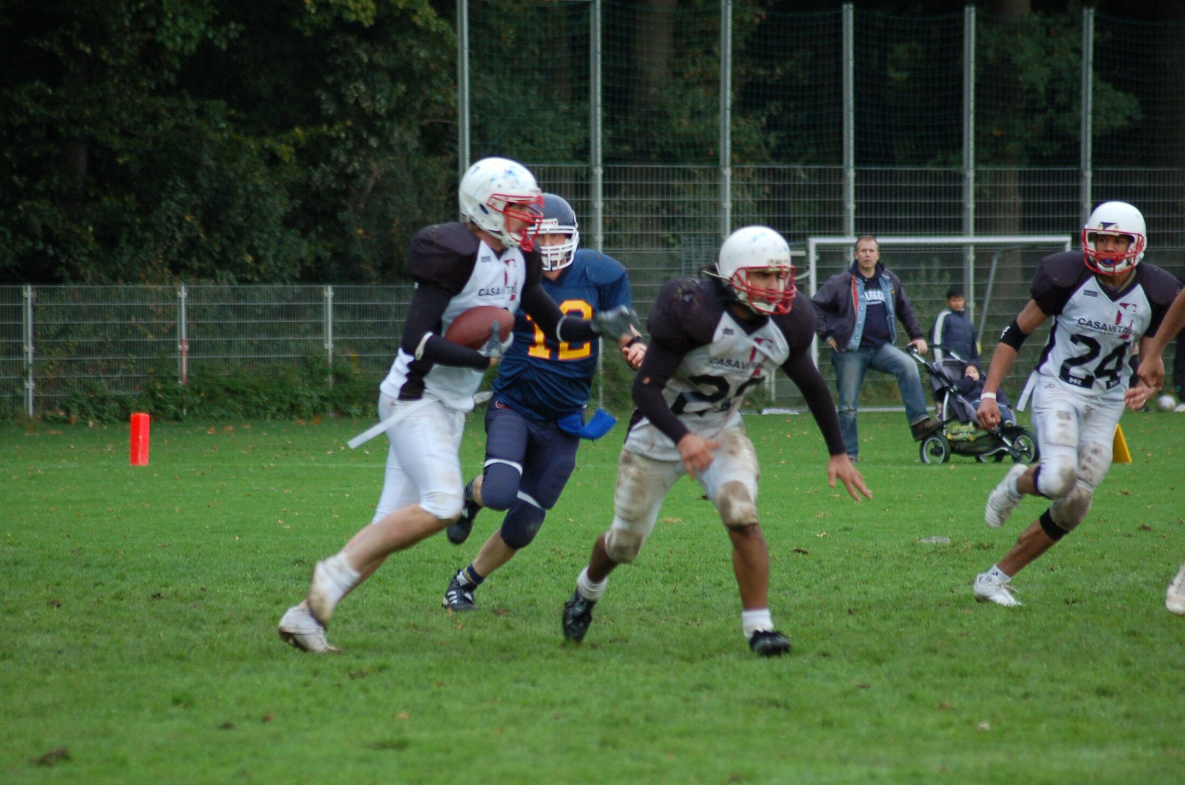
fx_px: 8378
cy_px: 392
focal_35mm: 255
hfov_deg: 8.1
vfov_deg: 5.4
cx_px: 592
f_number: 4.8
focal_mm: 170
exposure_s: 1/320
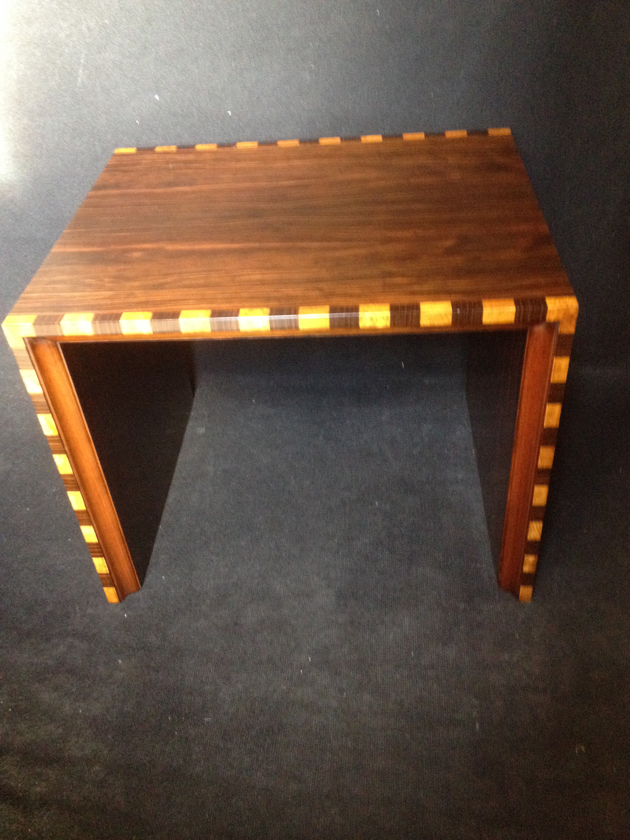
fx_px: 849
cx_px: 315
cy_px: 420
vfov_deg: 52.6
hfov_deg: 40.7
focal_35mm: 35
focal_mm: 4.28
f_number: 2.4
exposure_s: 1/15
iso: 500
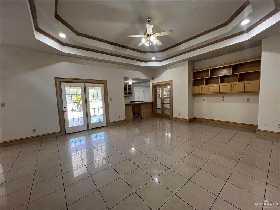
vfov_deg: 89.9
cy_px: 105
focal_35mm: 13
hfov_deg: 106.2
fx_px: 105
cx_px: 140
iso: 200
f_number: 1.8
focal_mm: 1.57
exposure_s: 1/120
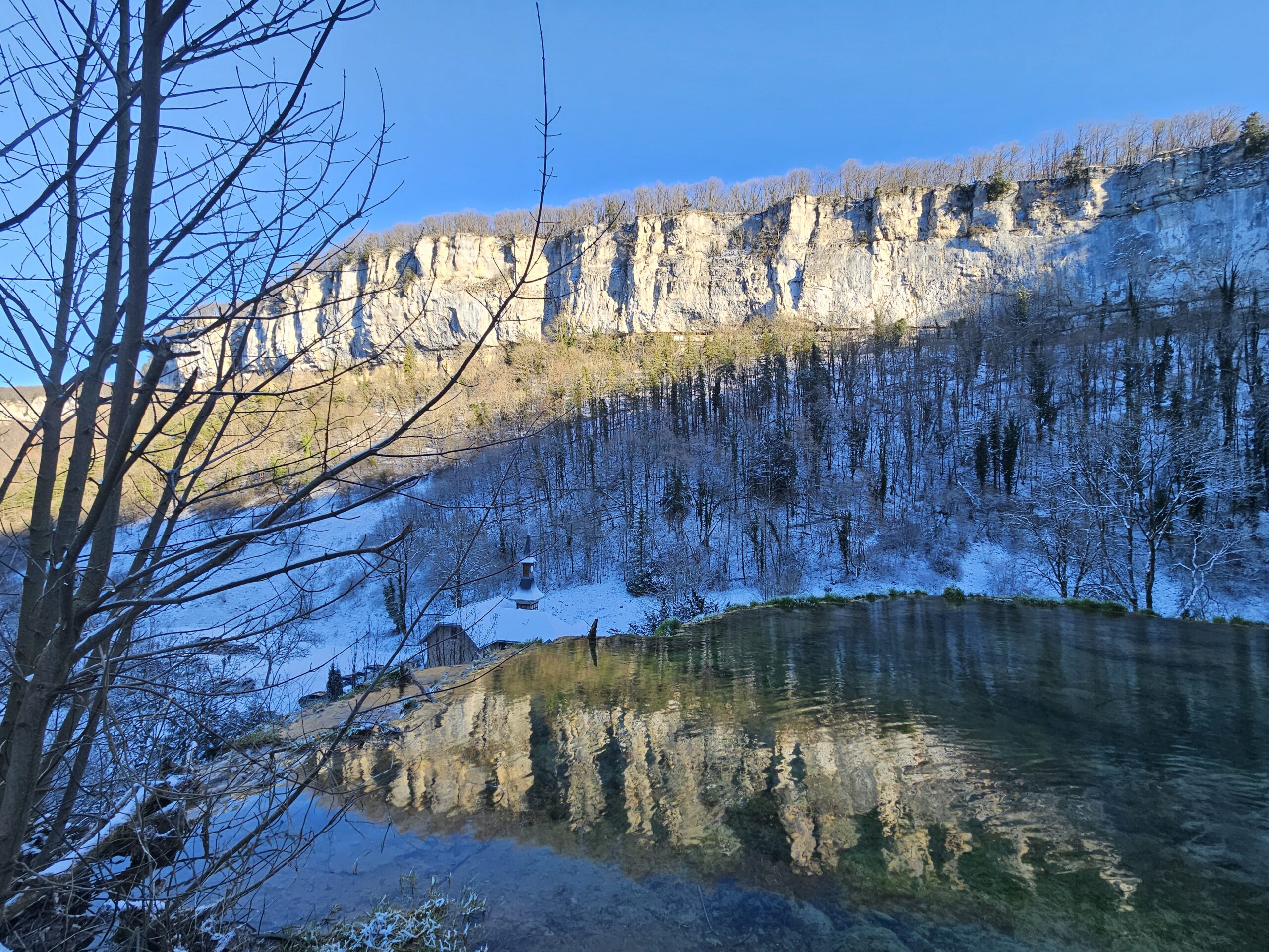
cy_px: 476
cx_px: 634
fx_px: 477
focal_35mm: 13
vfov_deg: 89.9
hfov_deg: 106.2
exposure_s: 1/333
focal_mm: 2.2
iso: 50
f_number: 2.2
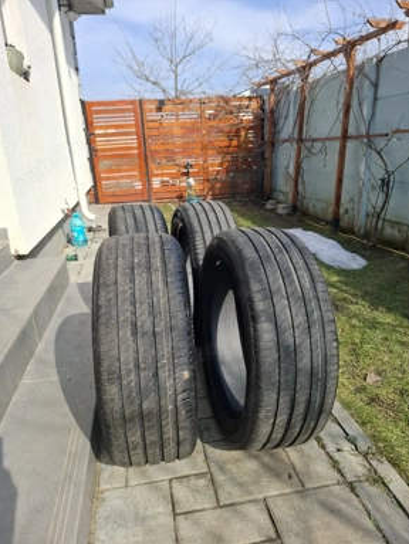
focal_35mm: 24
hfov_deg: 56.9
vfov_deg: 71.5
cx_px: 200
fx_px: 377
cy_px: 283
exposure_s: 1/1429
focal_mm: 5.54
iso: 50
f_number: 1.8
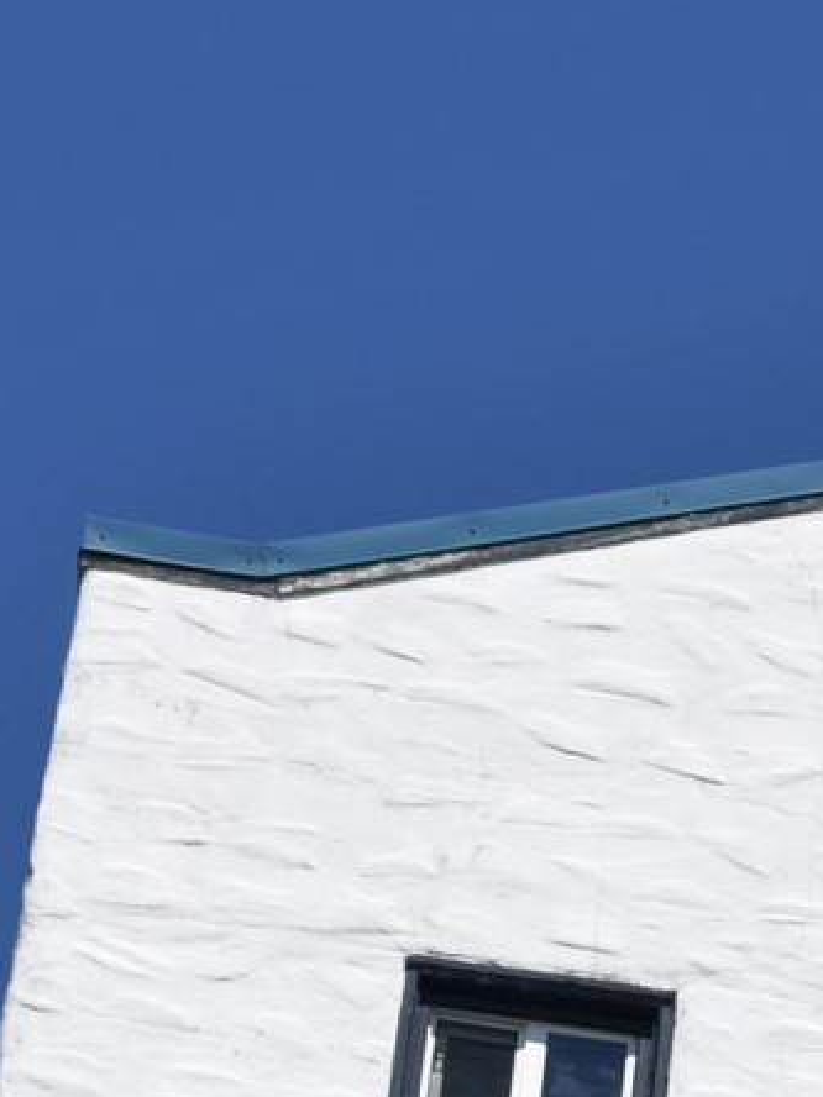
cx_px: 1466
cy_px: 1228
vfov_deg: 13.2
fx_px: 4628
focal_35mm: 146
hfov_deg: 9.7
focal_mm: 18
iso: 100
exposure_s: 1/400
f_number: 8
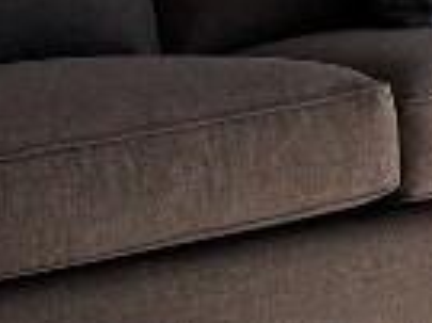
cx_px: 1043
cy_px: -397
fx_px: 2269
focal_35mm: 182
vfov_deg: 7.7
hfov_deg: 9.6
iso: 80
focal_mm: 6.76
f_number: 1.78
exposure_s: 1/7092
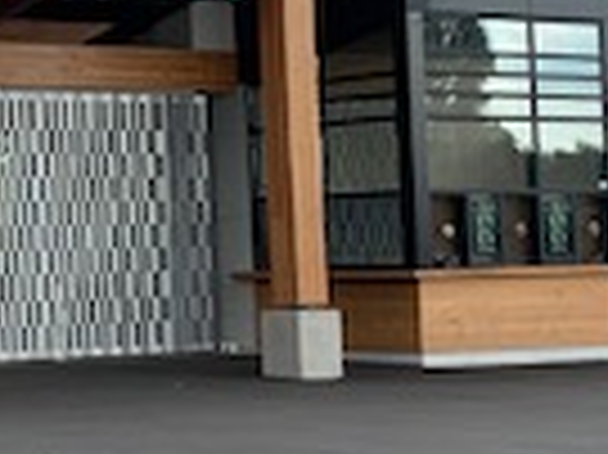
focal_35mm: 123
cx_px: -149
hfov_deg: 15.4
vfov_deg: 12.0
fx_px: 2158
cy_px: 112
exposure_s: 1/711
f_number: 1.8
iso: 25
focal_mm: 4.25
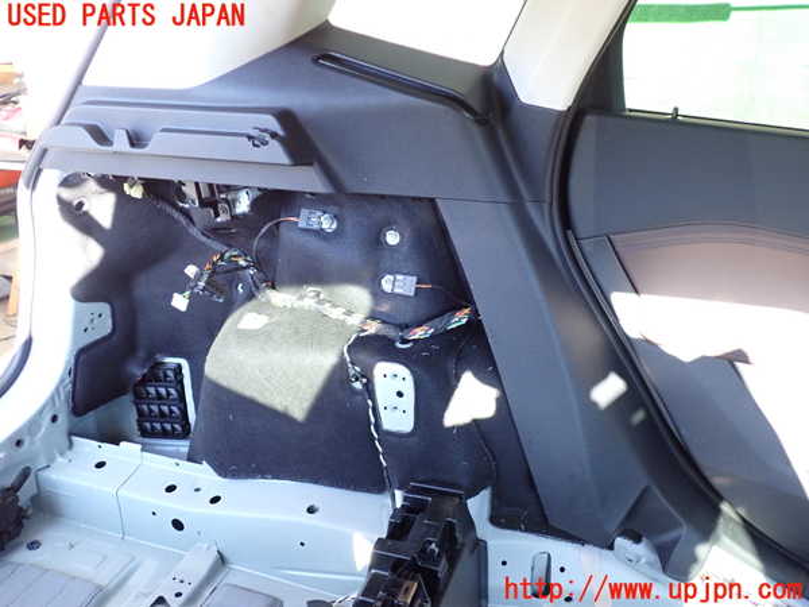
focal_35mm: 32
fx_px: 748
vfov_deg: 44.2
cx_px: 404
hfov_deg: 56.8
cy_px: 304
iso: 500
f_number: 2.4
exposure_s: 1/125
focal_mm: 5.79
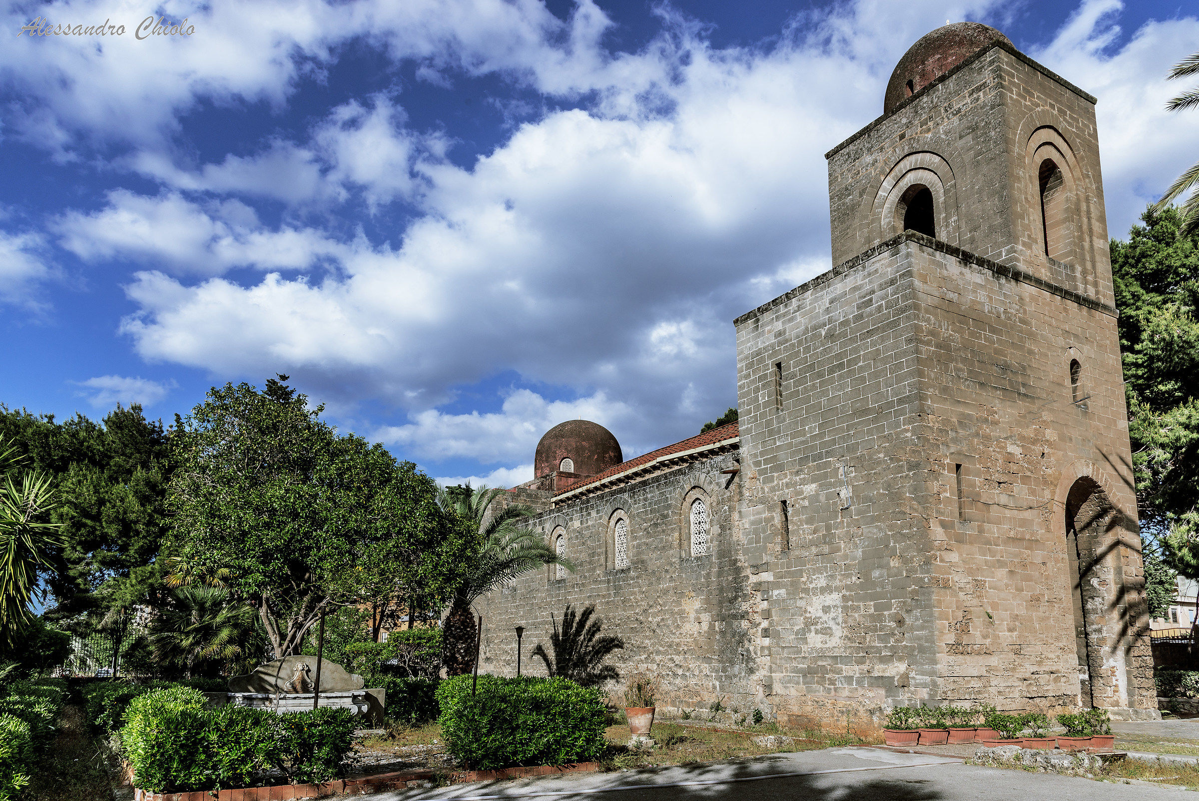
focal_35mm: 24
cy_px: 400
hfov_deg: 73.7
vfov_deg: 53.2
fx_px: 800
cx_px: 600
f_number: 13
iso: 100
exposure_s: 1/250
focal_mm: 24
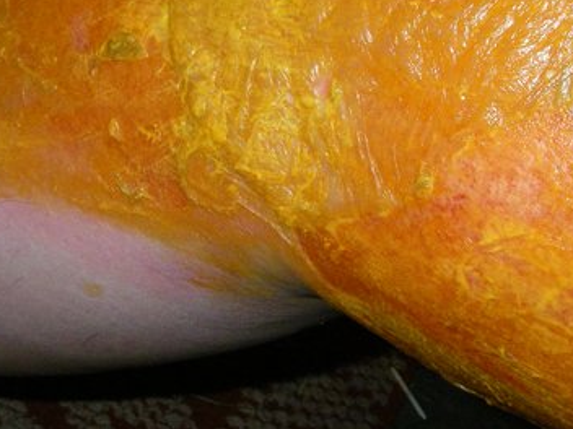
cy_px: 42
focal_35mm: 69
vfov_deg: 20.9
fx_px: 1142
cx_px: 370
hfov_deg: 28.0
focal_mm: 6.3
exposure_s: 1/50
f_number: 6.6
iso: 400
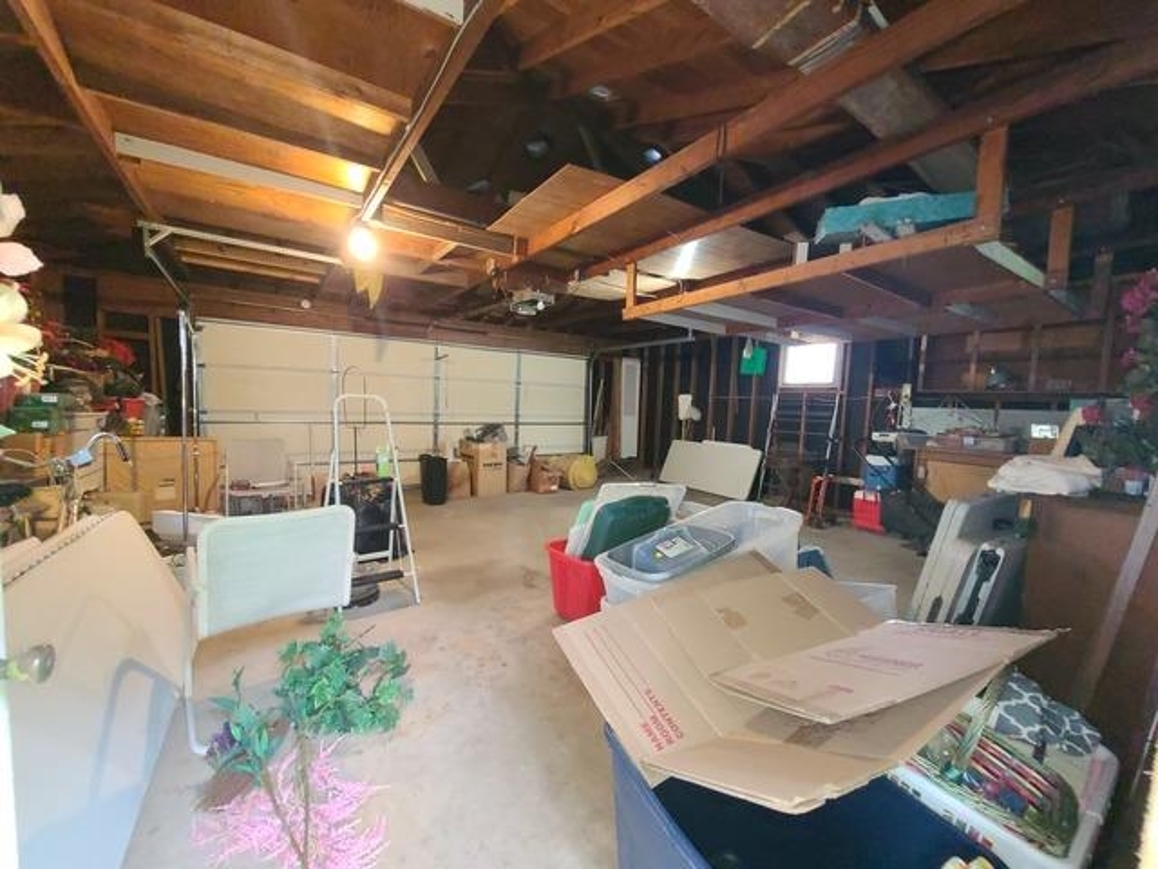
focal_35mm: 13
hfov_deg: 106.2
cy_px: 434
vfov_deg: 89.9
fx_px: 435
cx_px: 579
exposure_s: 1/30
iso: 500
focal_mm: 2.2
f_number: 2.2
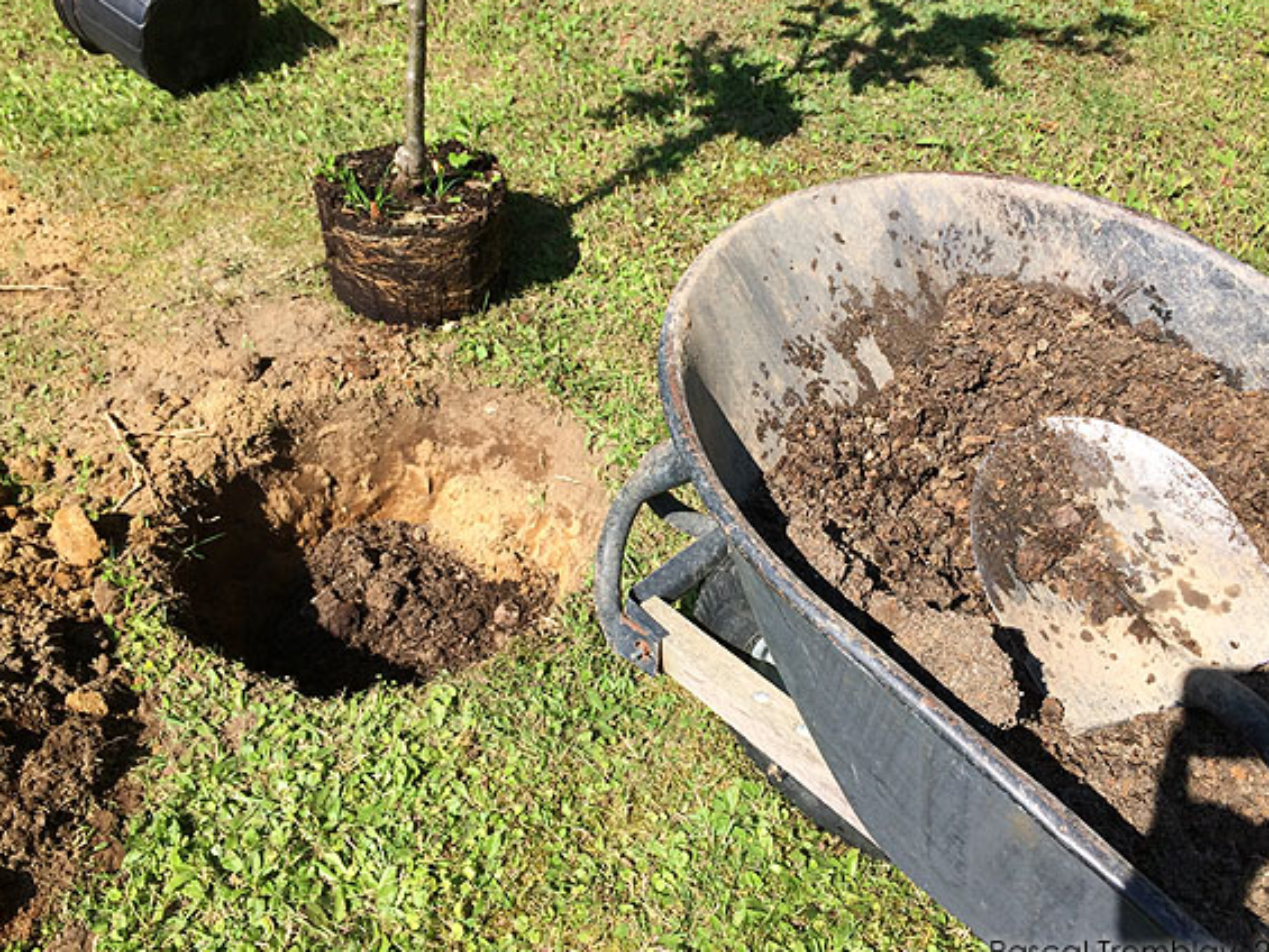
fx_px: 1247
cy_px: 456
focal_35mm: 34
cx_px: 663
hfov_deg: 53.9
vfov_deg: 41.8
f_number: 2.2
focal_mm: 4.12
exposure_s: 1/1368
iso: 32
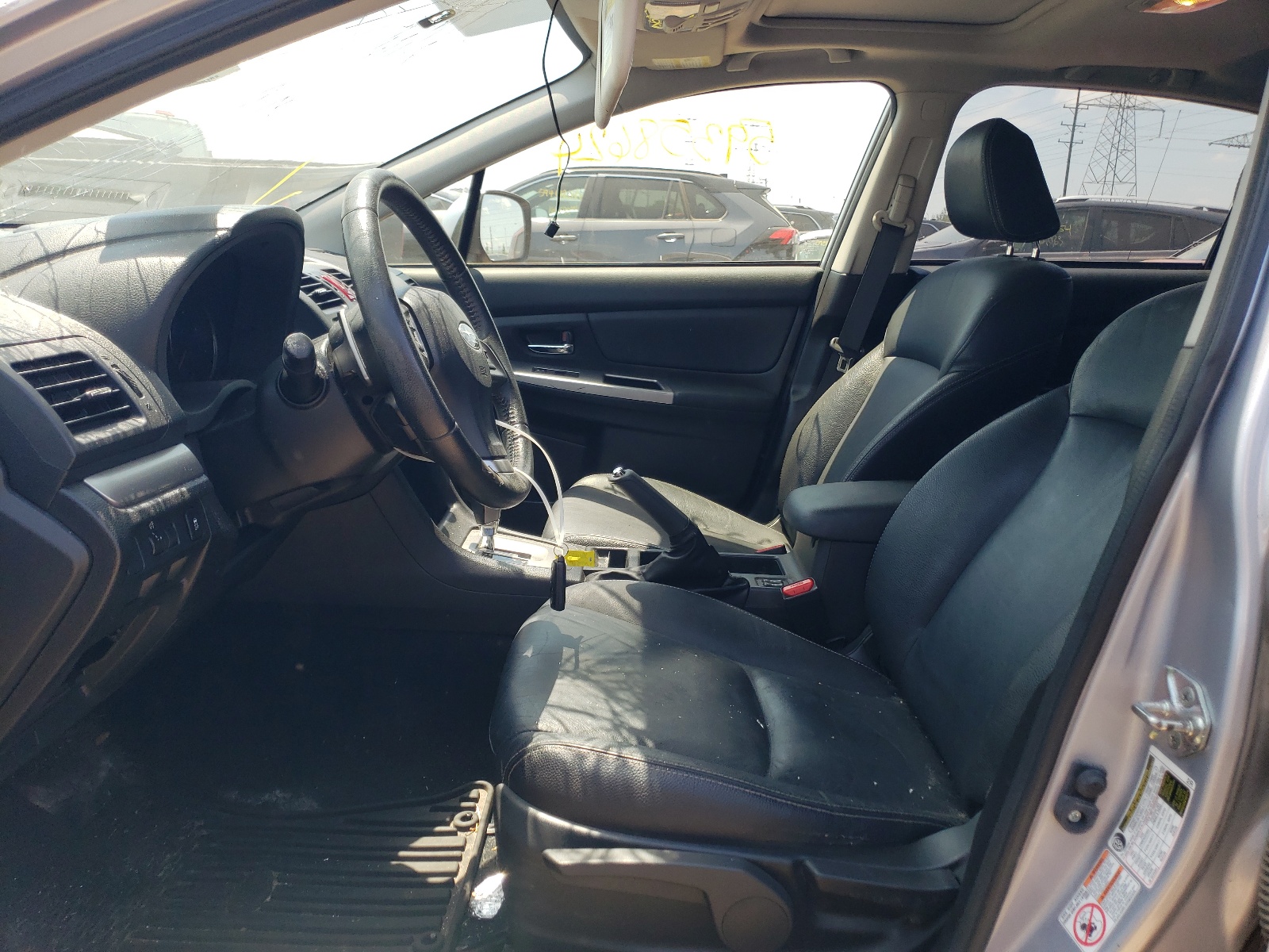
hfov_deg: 67.3
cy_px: 476
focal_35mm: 26
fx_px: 953
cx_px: 634
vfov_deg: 53.1
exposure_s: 1/714
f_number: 1.5
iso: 50
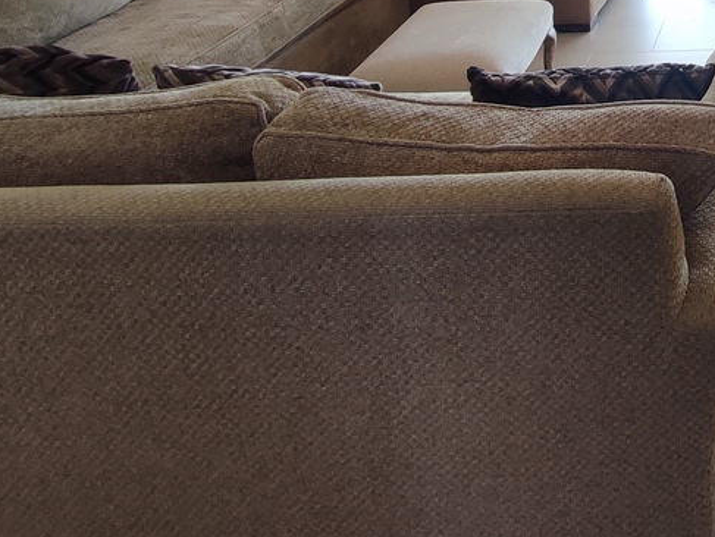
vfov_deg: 28.3
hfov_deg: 36.0
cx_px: 835
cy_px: -163
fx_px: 868
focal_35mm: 42
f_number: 2.2
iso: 76
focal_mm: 1.65
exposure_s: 1/120
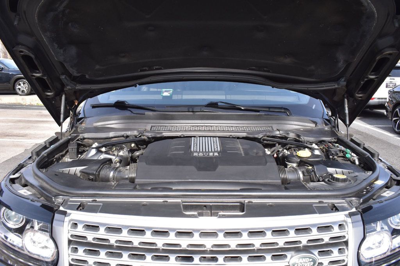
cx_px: 200
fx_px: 350
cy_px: 133
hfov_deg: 59.5
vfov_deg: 41.7
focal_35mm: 32
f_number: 10
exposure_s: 1/200
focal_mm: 21
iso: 400
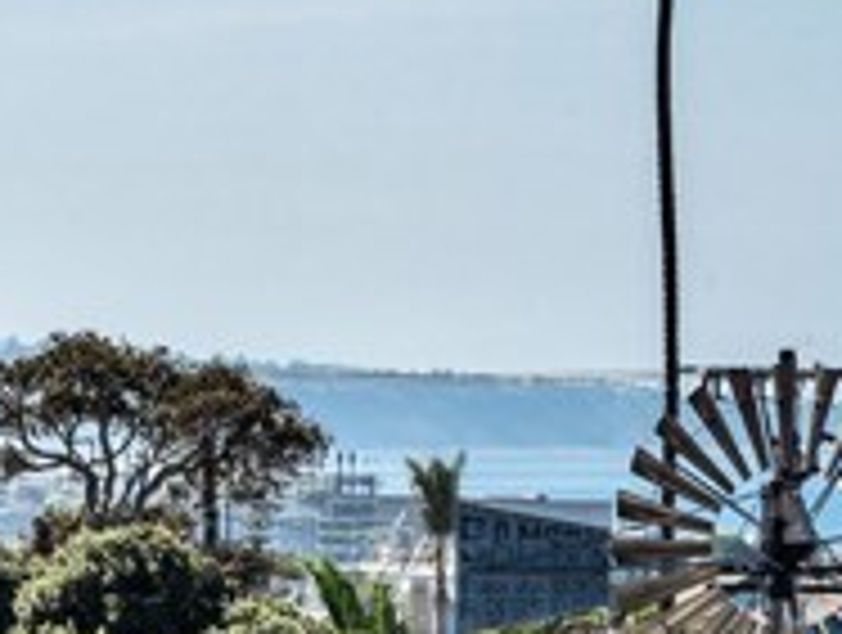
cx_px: 302
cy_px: -38
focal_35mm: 394
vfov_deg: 3.8
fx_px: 9602
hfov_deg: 5.0
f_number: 11
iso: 100
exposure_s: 1/320
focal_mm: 120
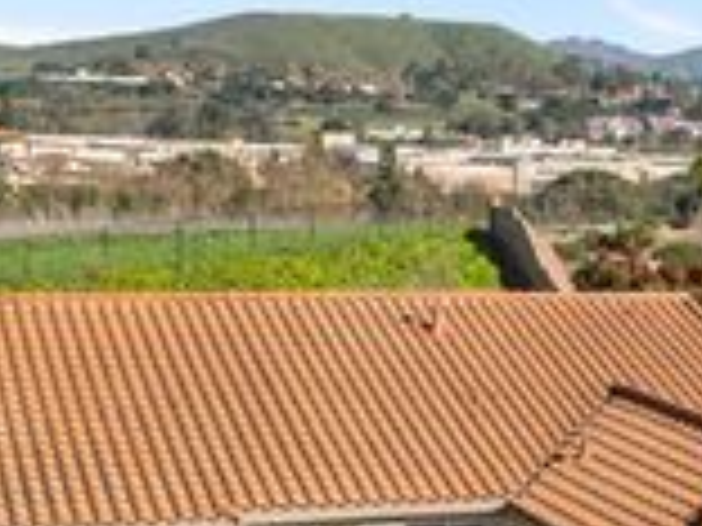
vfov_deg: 18.2
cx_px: 432
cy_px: 618
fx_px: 1562
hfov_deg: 25.3
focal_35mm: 77
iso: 100
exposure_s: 1/320
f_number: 4.5
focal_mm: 12.29
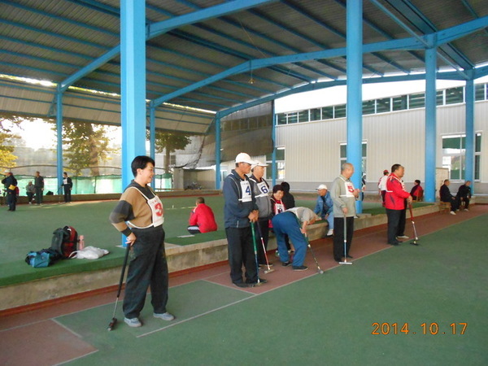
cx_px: 244
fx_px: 367
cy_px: 183
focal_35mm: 26
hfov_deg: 67.3
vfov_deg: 53.1
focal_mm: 4.6
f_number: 3.2
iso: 800
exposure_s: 1/160
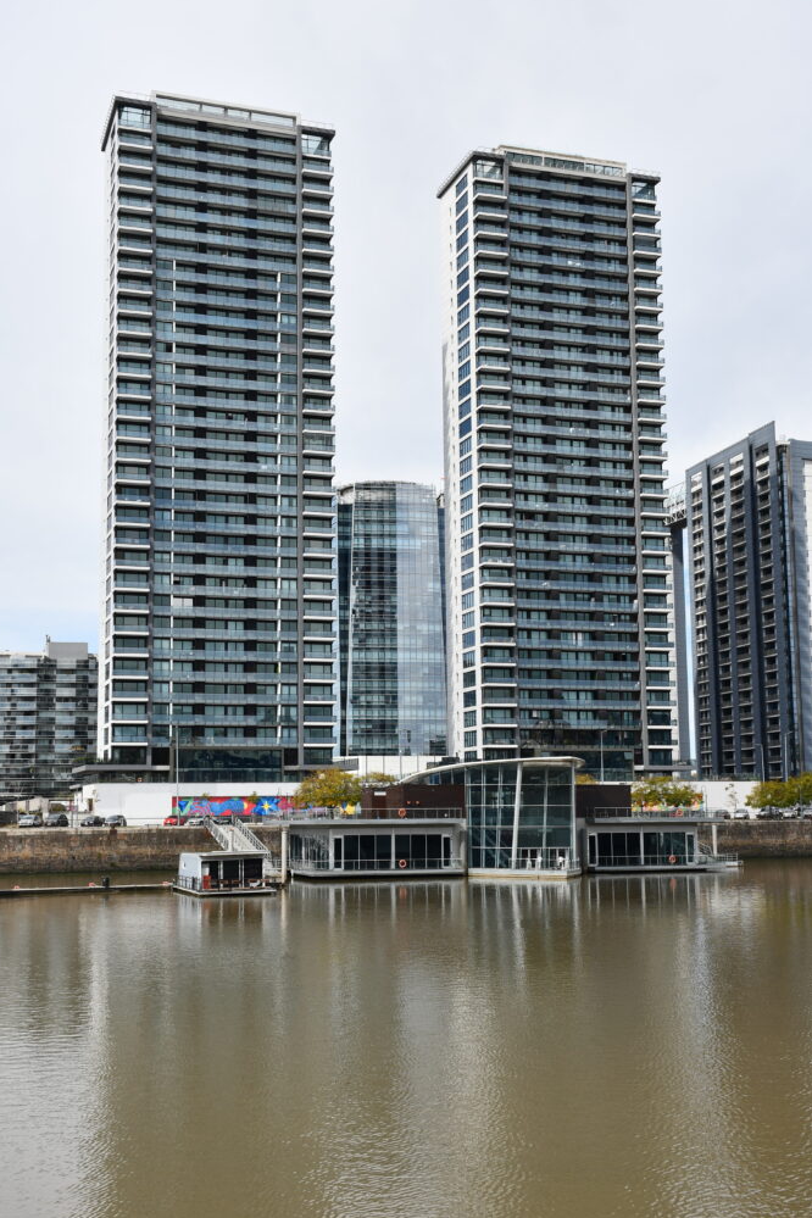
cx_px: 397
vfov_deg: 47.4
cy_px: 616
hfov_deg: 32.6
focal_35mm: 41
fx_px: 1387
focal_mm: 27
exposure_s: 1/400
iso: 100
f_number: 9
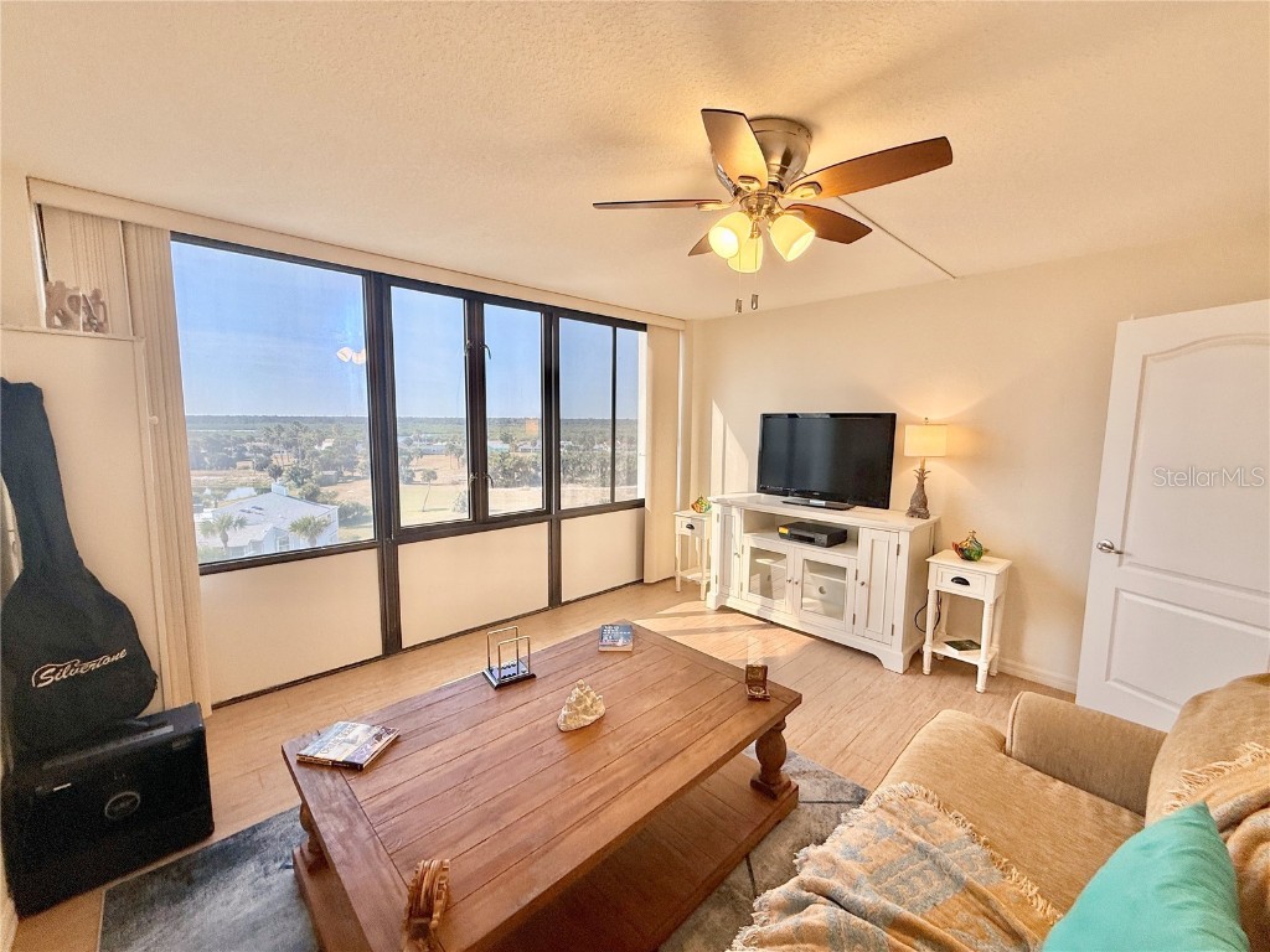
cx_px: 635
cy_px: 476
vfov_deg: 85.7
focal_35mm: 14
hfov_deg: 102.1
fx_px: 514
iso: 50
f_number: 2.2
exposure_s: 1/120
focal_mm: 2.22
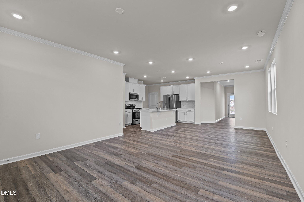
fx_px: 127
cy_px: 101
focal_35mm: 15
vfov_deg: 77.2
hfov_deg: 100.4
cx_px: 152
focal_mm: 15
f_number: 6.3
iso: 400
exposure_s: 1/10
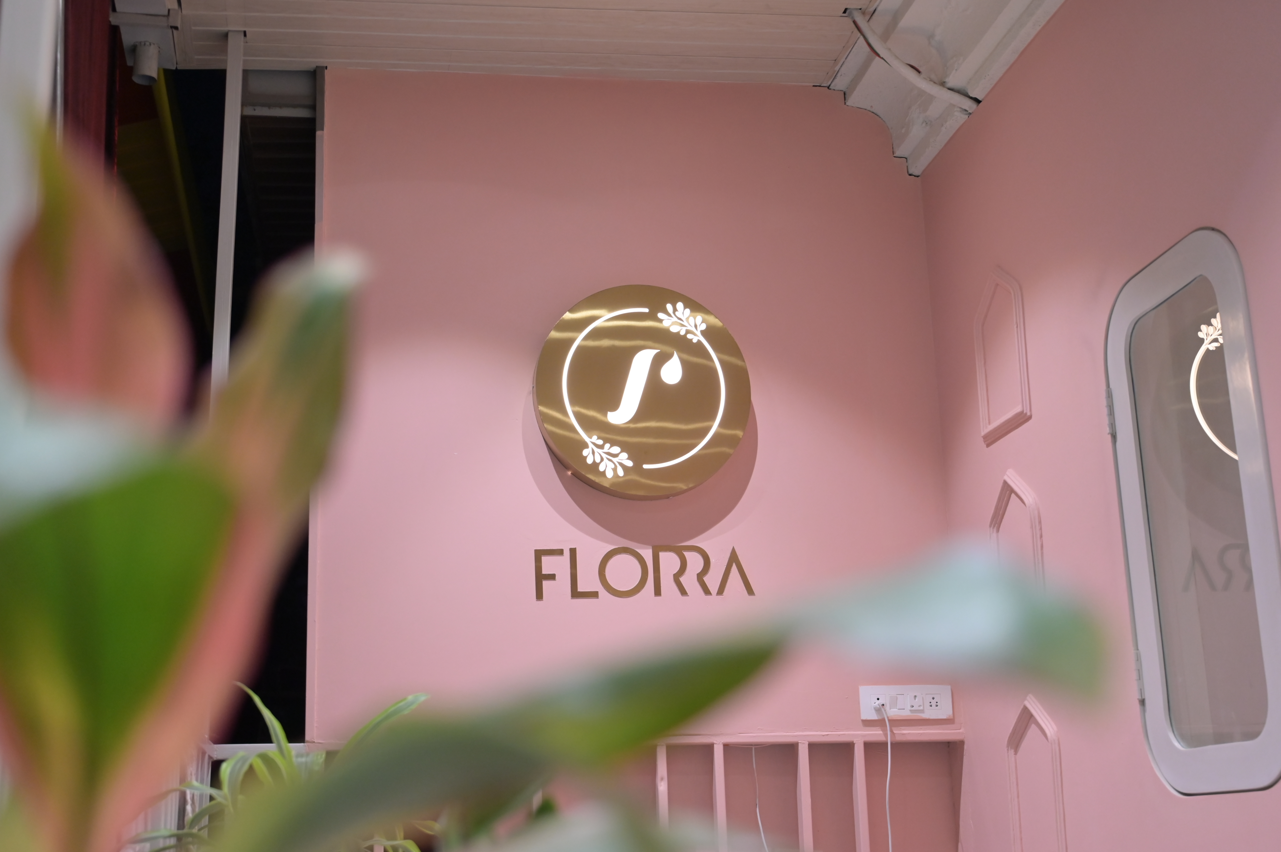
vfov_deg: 31.1
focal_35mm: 43
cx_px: 640
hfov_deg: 45.5
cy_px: 426
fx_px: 1529
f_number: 4
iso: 5000
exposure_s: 1/125
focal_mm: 43
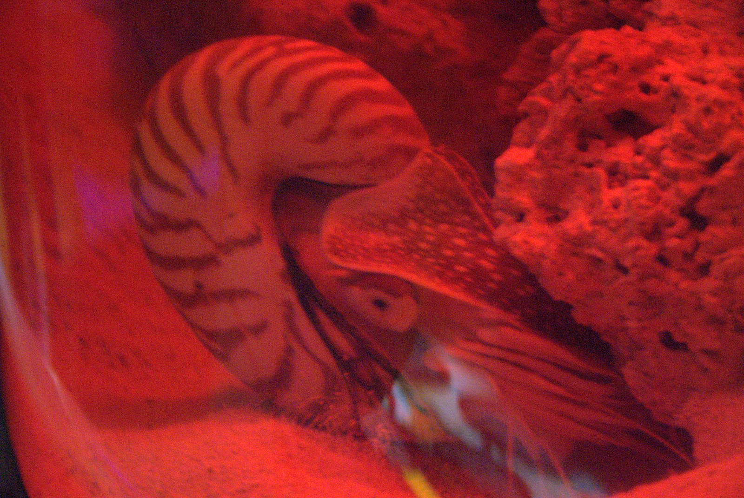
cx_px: 372
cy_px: 249
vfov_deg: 14.1
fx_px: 2018
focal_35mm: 98
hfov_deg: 20.9
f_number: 5.3
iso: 3200
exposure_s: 1/15
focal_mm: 65
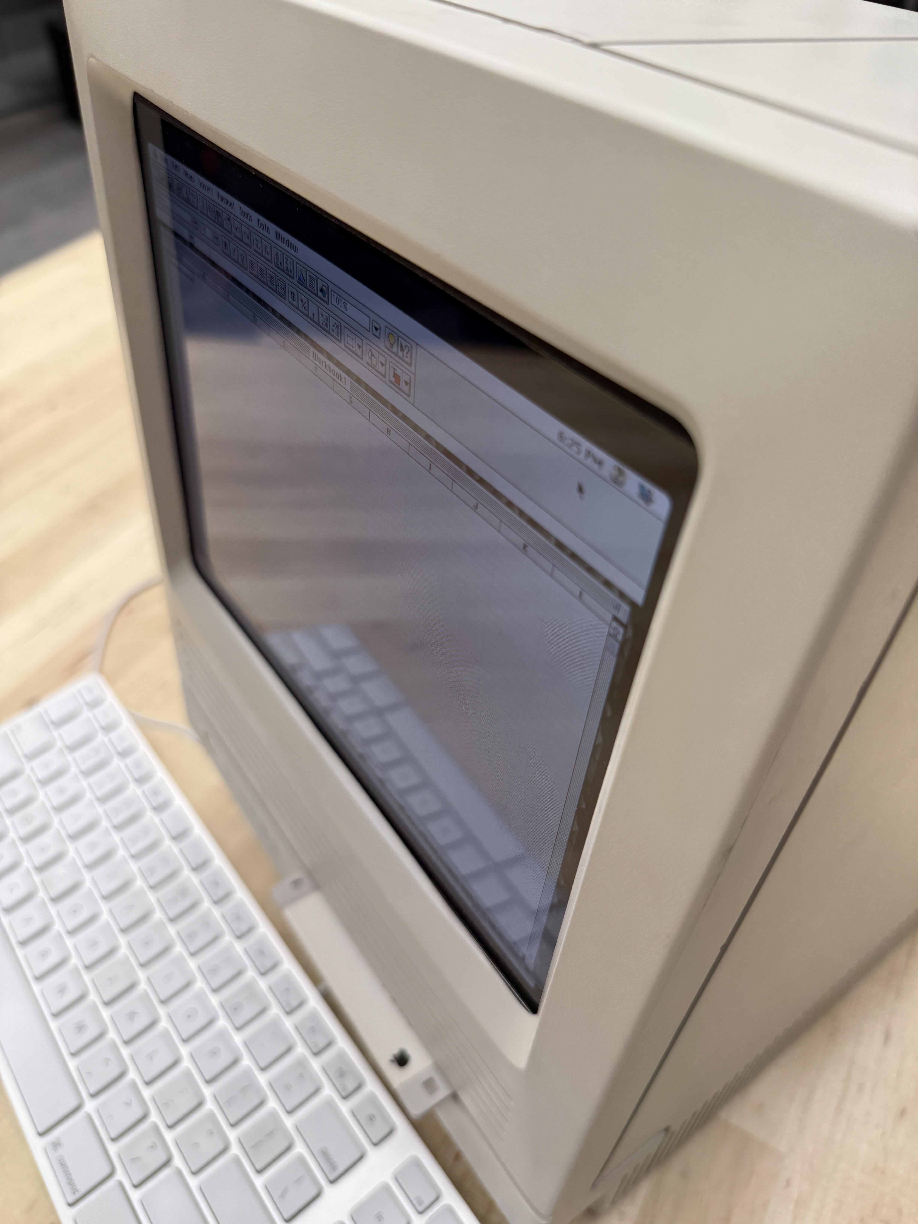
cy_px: 612
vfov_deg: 71.6
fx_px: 849
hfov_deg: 56.8
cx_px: 459
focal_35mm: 24
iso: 64
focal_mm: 6.76
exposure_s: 1/153
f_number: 1.78
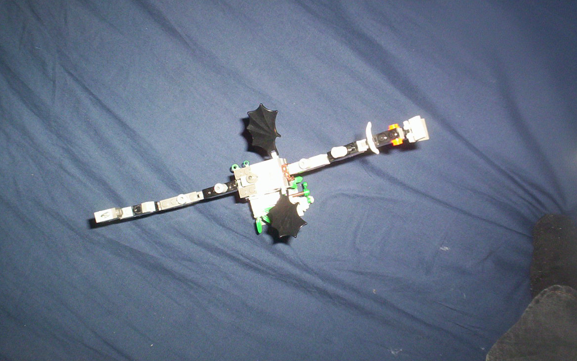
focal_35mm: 41
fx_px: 645
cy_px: 171
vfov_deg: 31.2
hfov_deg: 48.2
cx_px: 293
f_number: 4.5
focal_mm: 4.99
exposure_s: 1/60
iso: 140
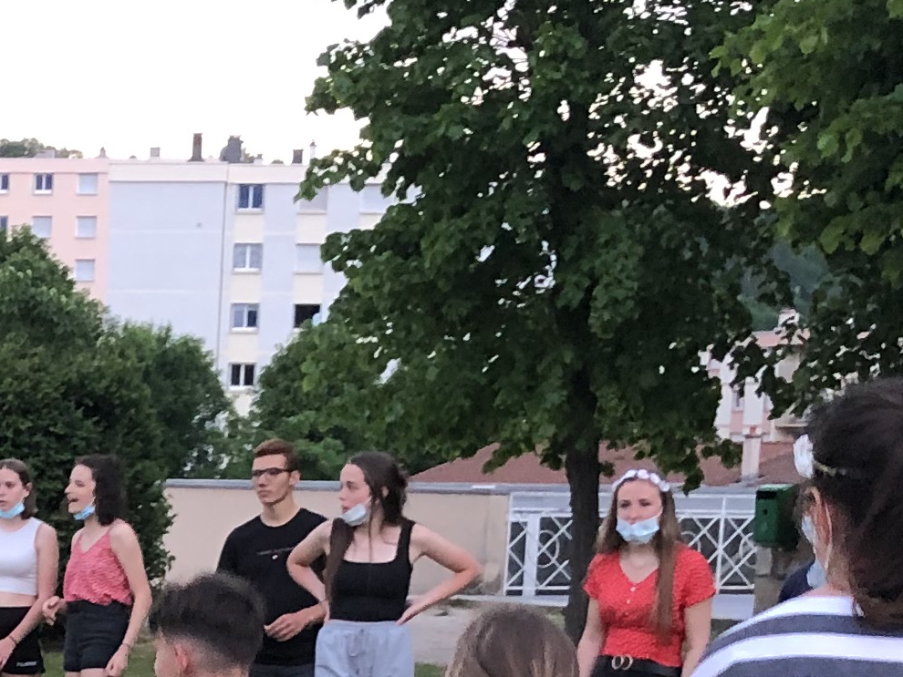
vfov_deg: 12.2
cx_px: -163
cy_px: 1082
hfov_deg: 16.6
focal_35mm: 114
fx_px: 2975
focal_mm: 4
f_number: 1.8
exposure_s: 1/120
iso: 160
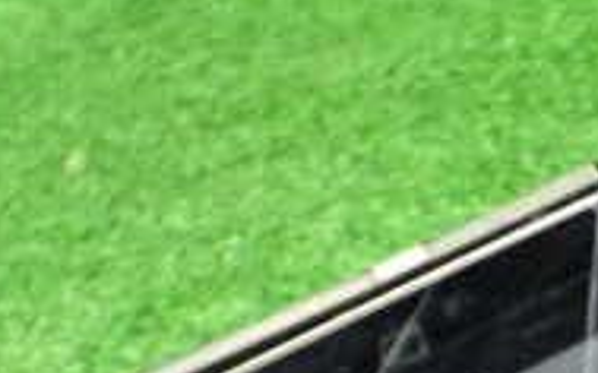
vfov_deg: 12.7
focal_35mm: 101
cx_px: 756
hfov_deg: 19.2
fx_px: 1646
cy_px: 395
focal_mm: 5.4
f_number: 2.3
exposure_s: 1/80
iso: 800
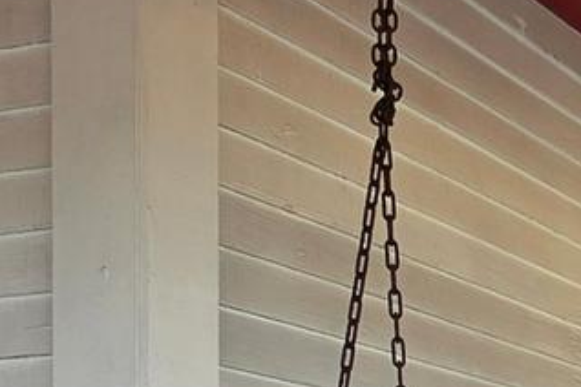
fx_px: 1404
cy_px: 648
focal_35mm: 87
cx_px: 817
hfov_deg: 20.7
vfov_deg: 14.3
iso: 32
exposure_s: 1/120
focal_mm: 2.2
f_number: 1.9
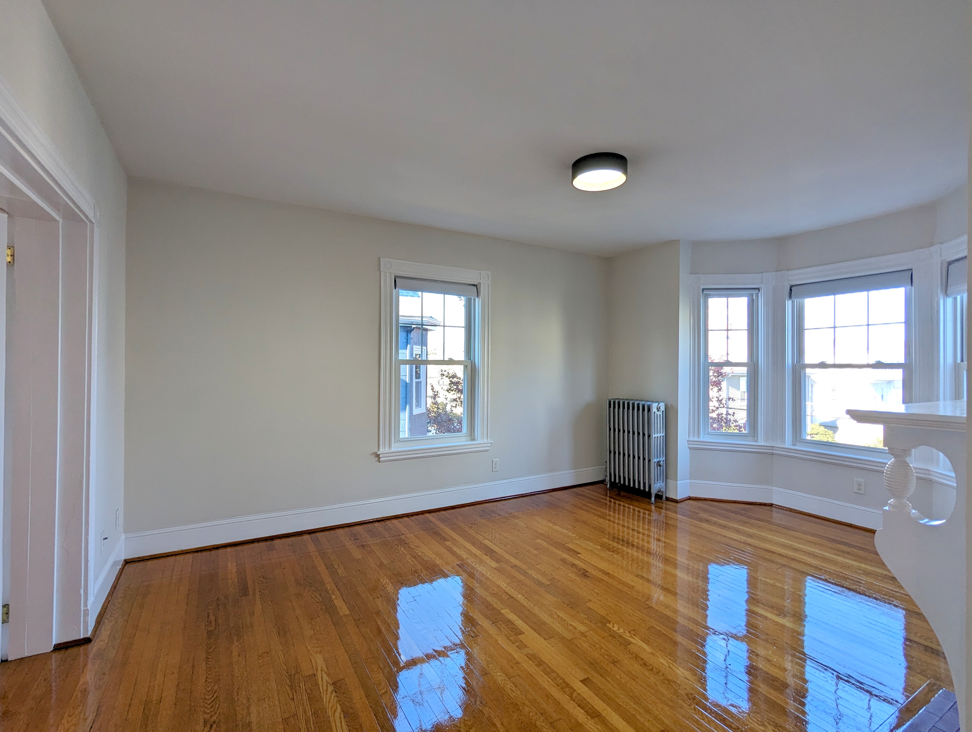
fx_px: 450
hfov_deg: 94.4
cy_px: 366
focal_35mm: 16
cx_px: 486
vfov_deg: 78.2
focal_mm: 2.35
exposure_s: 1/120
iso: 89
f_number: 2.2
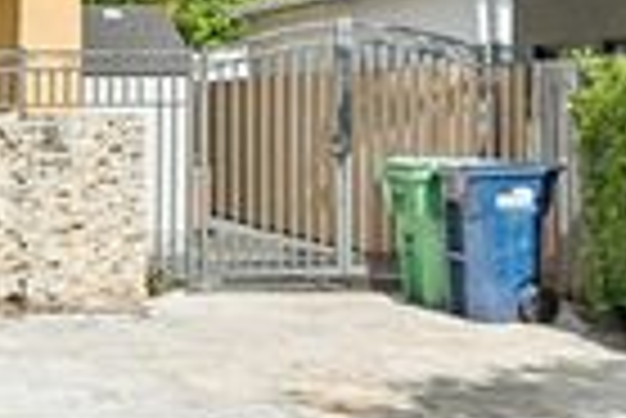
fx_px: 1375
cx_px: -180
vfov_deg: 16.7
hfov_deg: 22.9
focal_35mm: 79
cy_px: -70
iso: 100
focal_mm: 22
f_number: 5.6
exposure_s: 1/800
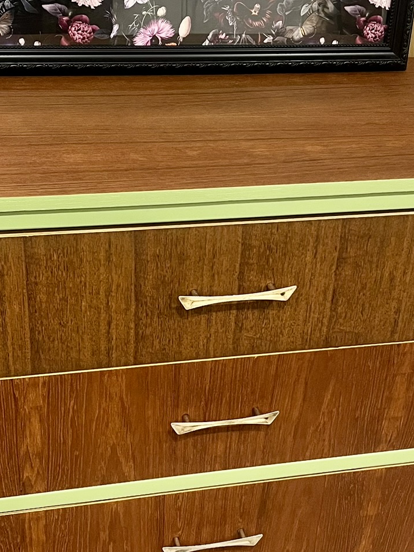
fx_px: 893
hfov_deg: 26.1
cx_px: 185
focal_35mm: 56
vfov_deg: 34.3
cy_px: 295
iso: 400
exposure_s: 1/33
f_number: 1.6
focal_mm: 5.1
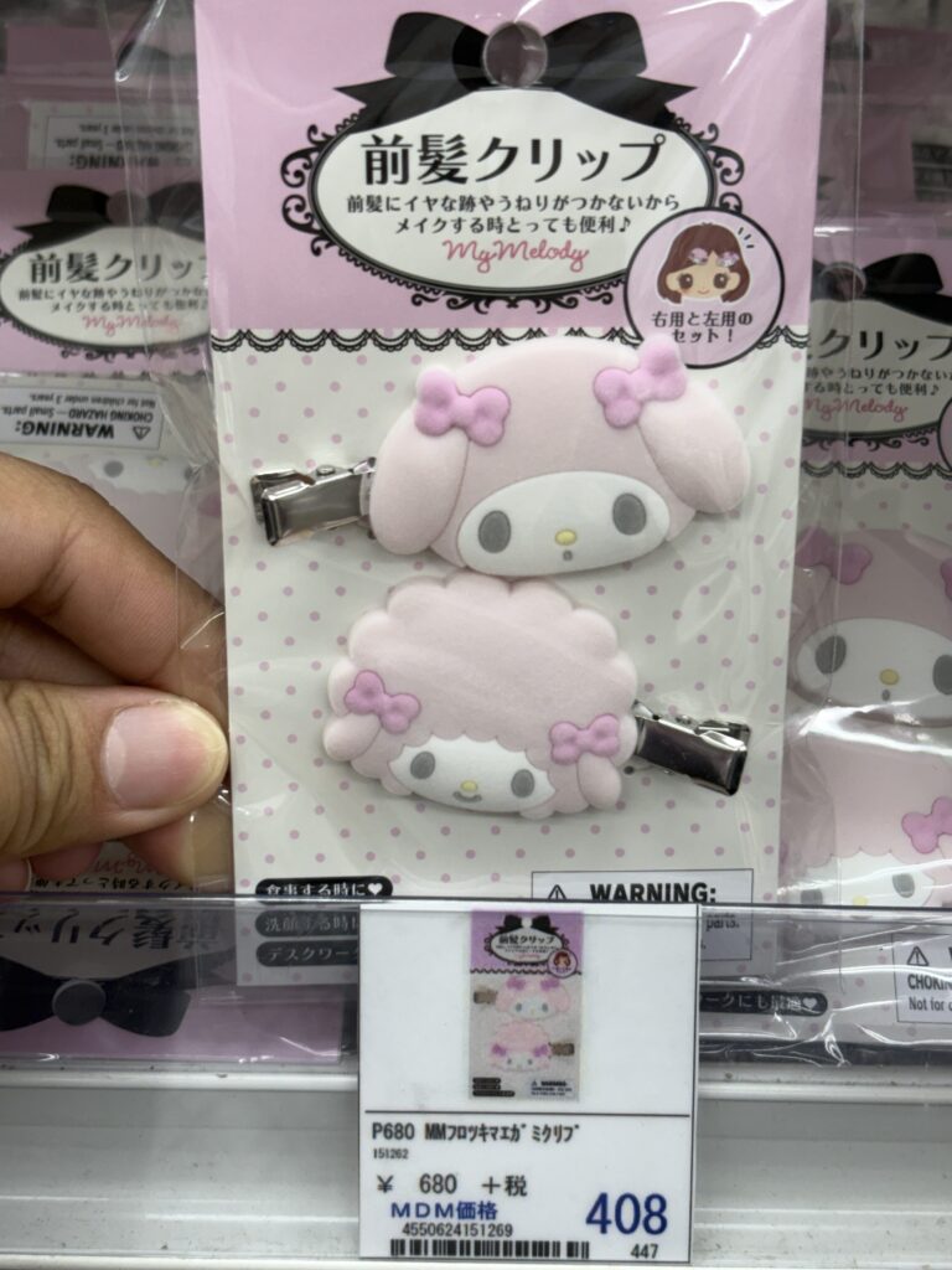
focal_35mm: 52
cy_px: 635
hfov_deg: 28.0
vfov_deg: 36.8
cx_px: 476
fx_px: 1907
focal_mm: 5.96
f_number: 1.6
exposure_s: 1/100
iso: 32
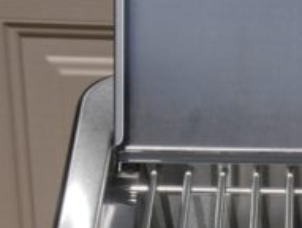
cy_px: 383
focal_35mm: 189
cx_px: 327
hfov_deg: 10.3
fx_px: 1652
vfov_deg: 7.7
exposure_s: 1/640
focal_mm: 26
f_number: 11
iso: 200
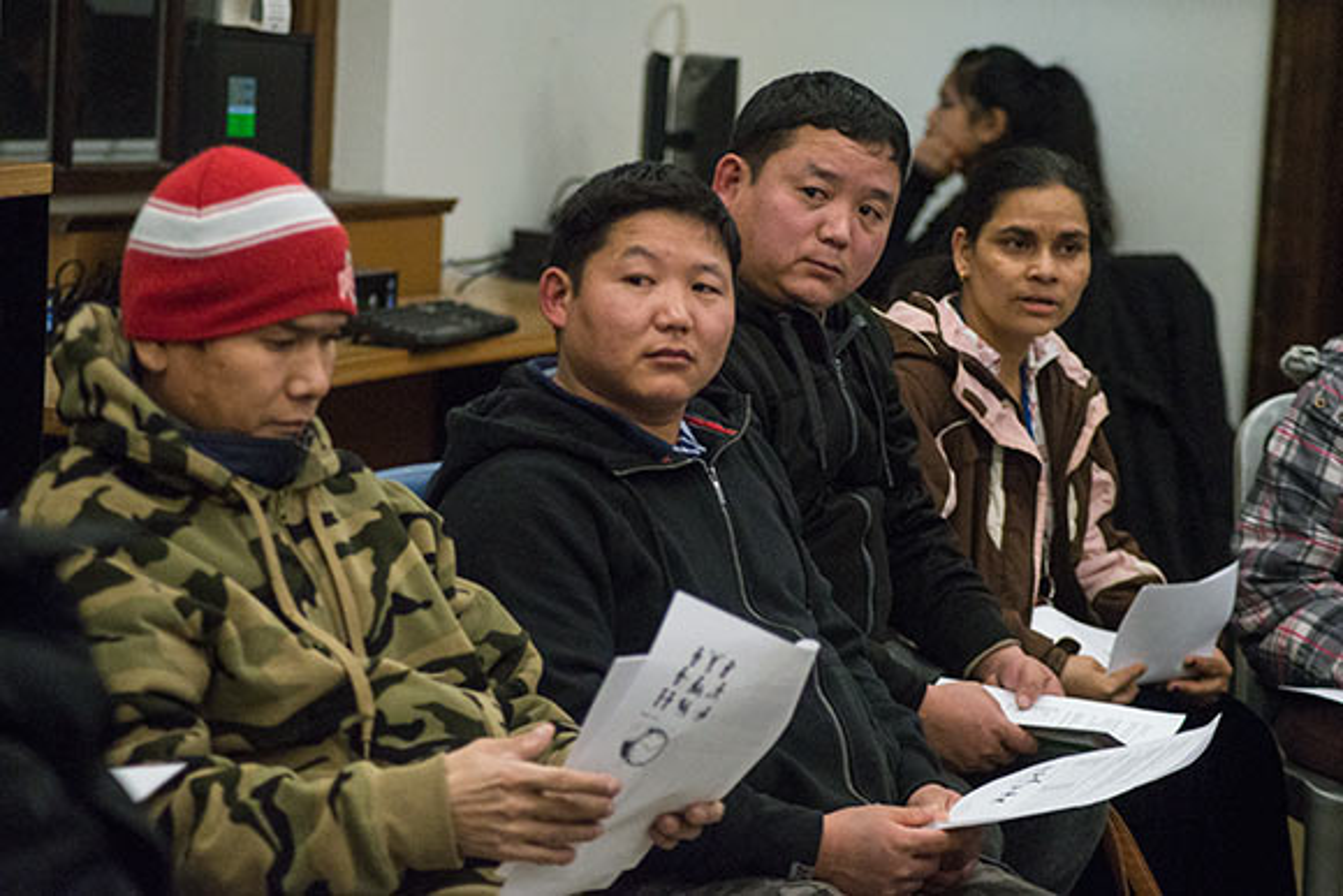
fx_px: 3918
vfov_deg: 13.0
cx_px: 672
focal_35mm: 105
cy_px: 448
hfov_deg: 19.5
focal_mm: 105
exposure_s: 1/750
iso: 1600
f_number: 4.2
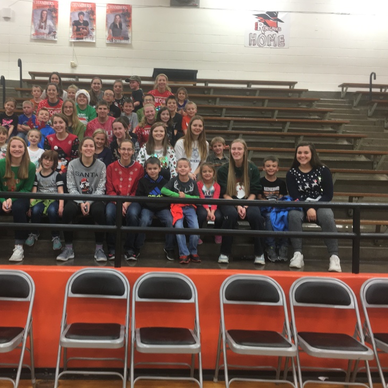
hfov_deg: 46.7
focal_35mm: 35
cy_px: 190
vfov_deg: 47.2
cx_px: 143
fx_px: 444
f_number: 2.2
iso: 64
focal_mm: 4.15
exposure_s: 1/30
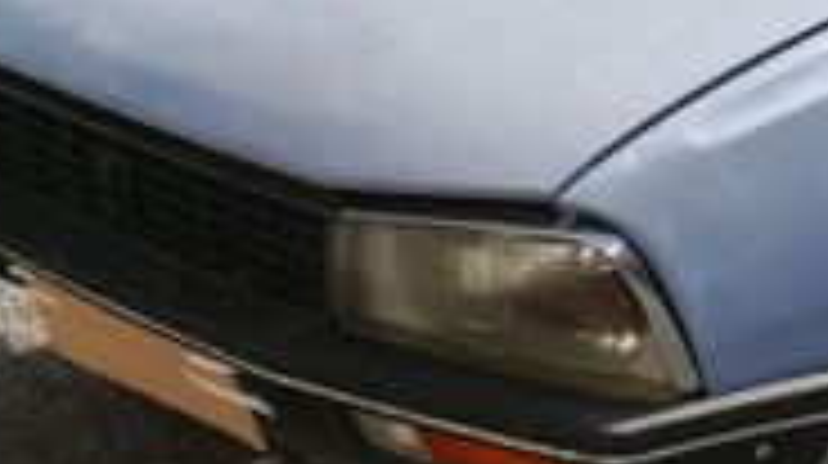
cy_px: 108
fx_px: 2061
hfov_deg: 21.4
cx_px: 936
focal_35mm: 94
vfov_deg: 12.8
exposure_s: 1/434
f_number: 2.2
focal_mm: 3.83
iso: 50
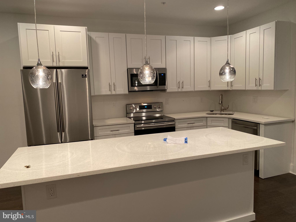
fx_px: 222
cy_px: 111
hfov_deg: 67.3
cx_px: 148
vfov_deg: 53.1
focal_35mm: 26
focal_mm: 4.25
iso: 125
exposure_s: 1/60
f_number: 1.8
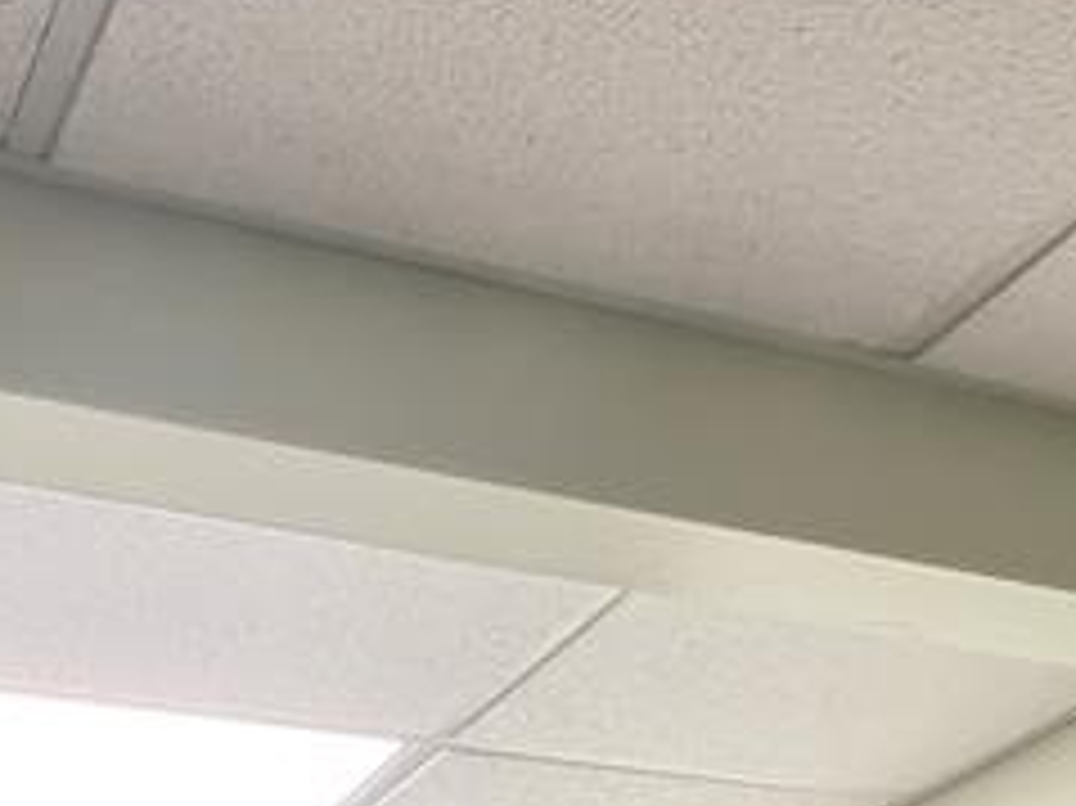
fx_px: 1864
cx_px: 167
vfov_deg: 17.0
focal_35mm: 60
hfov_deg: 31.1
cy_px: 1666
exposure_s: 1/60
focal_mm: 2.22
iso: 800
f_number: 2.2
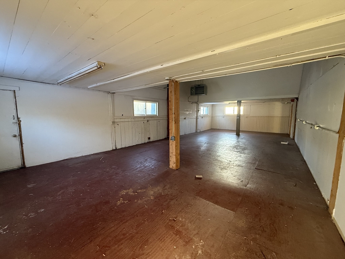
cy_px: 130
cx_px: 172
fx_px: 140
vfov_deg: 85.7
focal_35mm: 14
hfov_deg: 102.1
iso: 320
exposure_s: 1/76
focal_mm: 2.22
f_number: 2.2
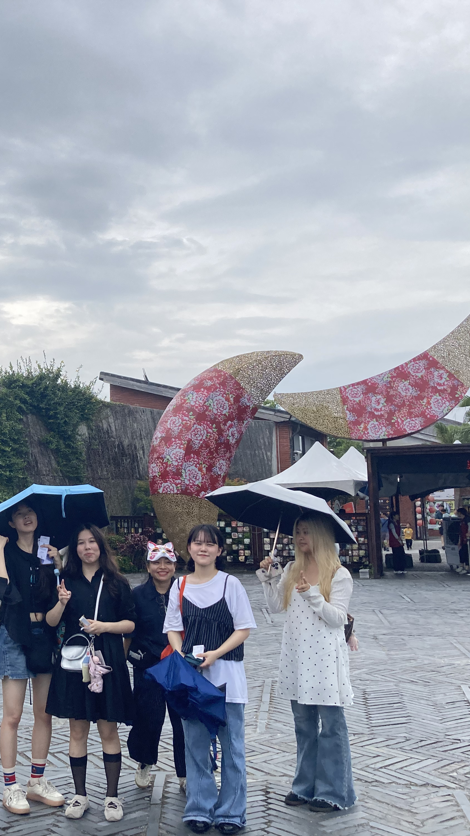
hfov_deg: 27.5
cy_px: 421
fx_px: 909
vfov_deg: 49.4
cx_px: 13
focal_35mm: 41
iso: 20
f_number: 1.8
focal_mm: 3.99
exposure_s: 1/2288
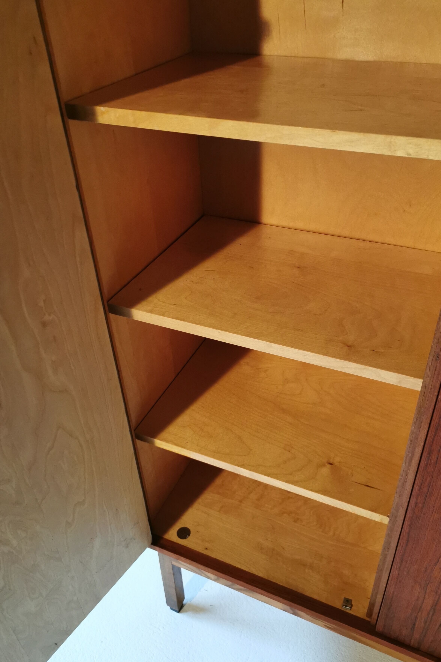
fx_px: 533
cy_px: 338
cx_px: 233
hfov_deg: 44.9
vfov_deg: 63.6
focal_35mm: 29
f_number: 1.8
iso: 250
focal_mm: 5.58
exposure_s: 1/33.3
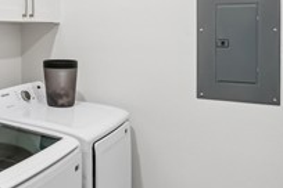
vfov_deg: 29.2
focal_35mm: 44
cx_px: 0
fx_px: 346
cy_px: 18
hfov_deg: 39.3
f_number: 8
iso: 400
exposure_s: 1/13
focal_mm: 14
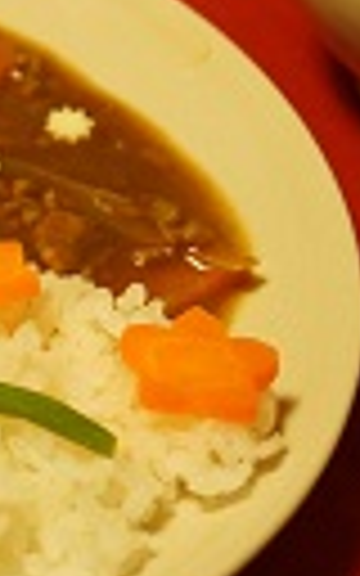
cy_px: 45
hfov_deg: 9.6
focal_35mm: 130
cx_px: -302
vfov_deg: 15.8
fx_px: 2041
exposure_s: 1/60
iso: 1600
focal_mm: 26
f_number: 4
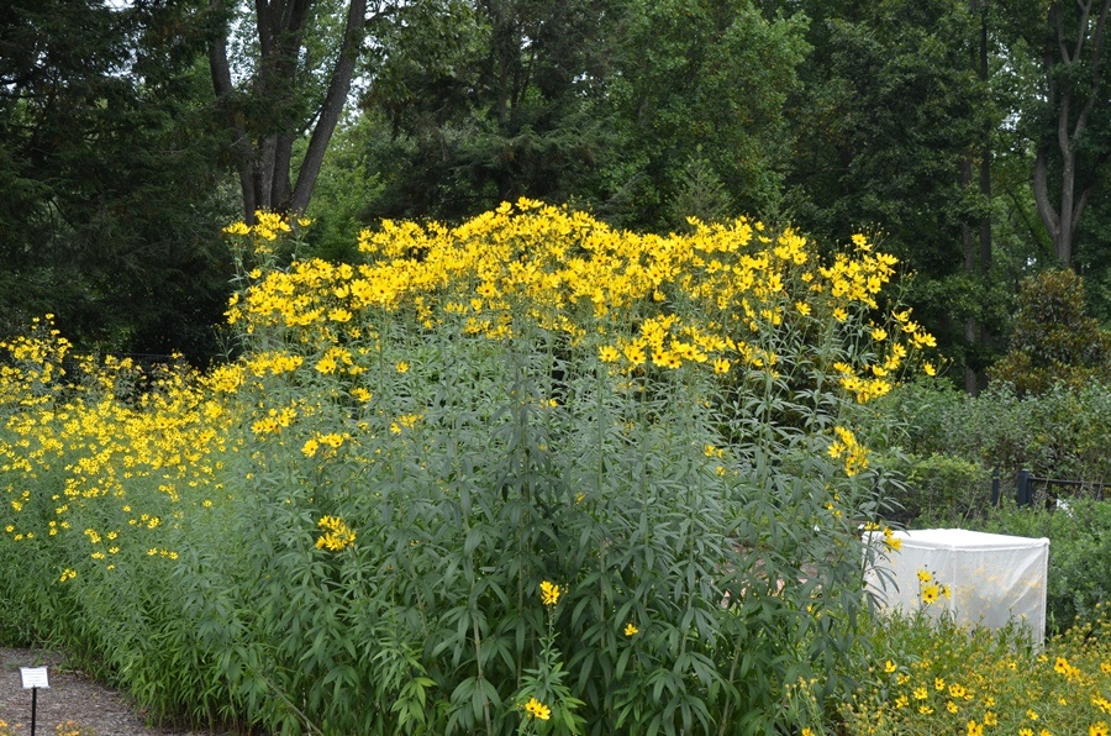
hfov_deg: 37.9
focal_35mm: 52
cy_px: 368
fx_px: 1617
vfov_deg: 25.6
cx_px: 556
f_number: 7.1
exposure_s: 1/200
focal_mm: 35
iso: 200
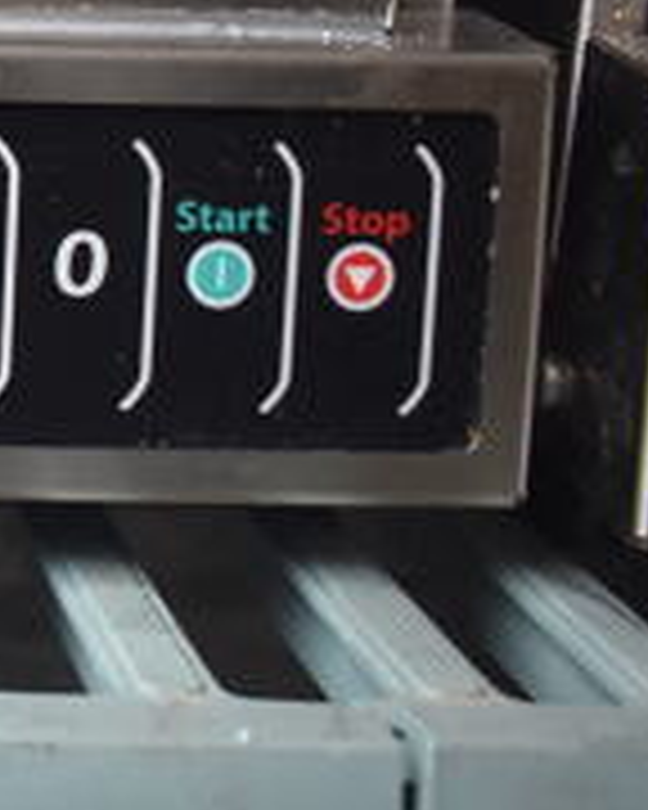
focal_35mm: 86
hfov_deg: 14.5
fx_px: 2062
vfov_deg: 21.7
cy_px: 76
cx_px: -684
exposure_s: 1/125
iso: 900
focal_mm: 18
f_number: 3.5
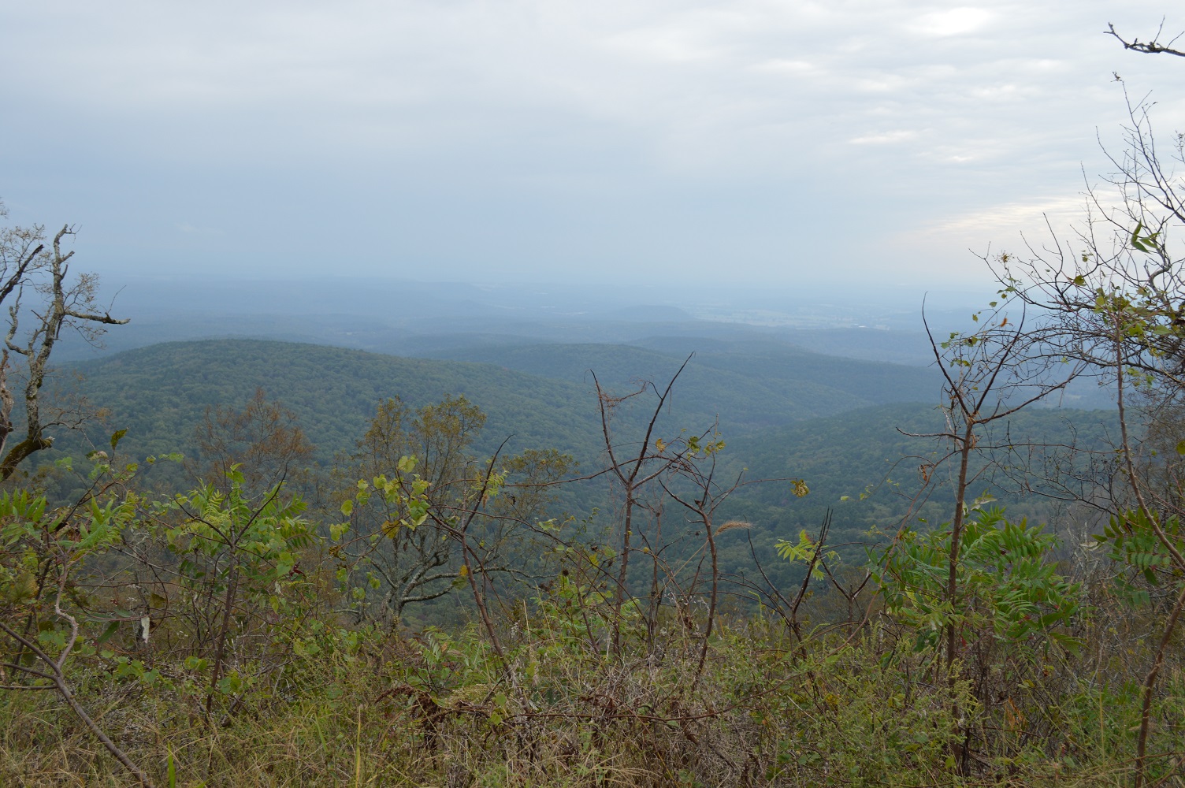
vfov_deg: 36.8
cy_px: 394
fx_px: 1184
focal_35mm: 36
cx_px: 592
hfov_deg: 53.2
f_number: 6.3
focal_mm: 24
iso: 100
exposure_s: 1/160
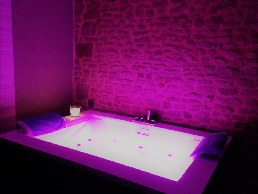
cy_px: 97
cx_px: 129
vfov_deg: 40.7
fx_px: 261
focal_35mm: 35
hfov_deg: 52.6
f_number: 2.4
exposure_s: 1/15
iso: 500
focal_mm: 4.28
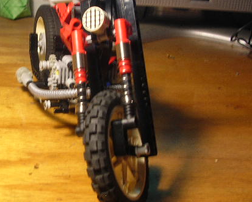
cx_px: 68
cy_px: 85
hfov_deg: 27.6
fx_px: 508
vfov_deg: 22.5
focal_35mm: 68
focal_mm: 7.5
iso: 62
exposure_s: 1/5.8
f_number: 3.1
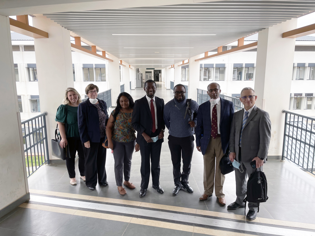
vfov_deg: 53.1
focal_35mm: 26
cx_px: 158
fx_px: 237
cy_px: 118
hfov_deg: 67.3
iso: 32
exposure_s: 1/467
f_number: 1.6
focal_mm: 4.2
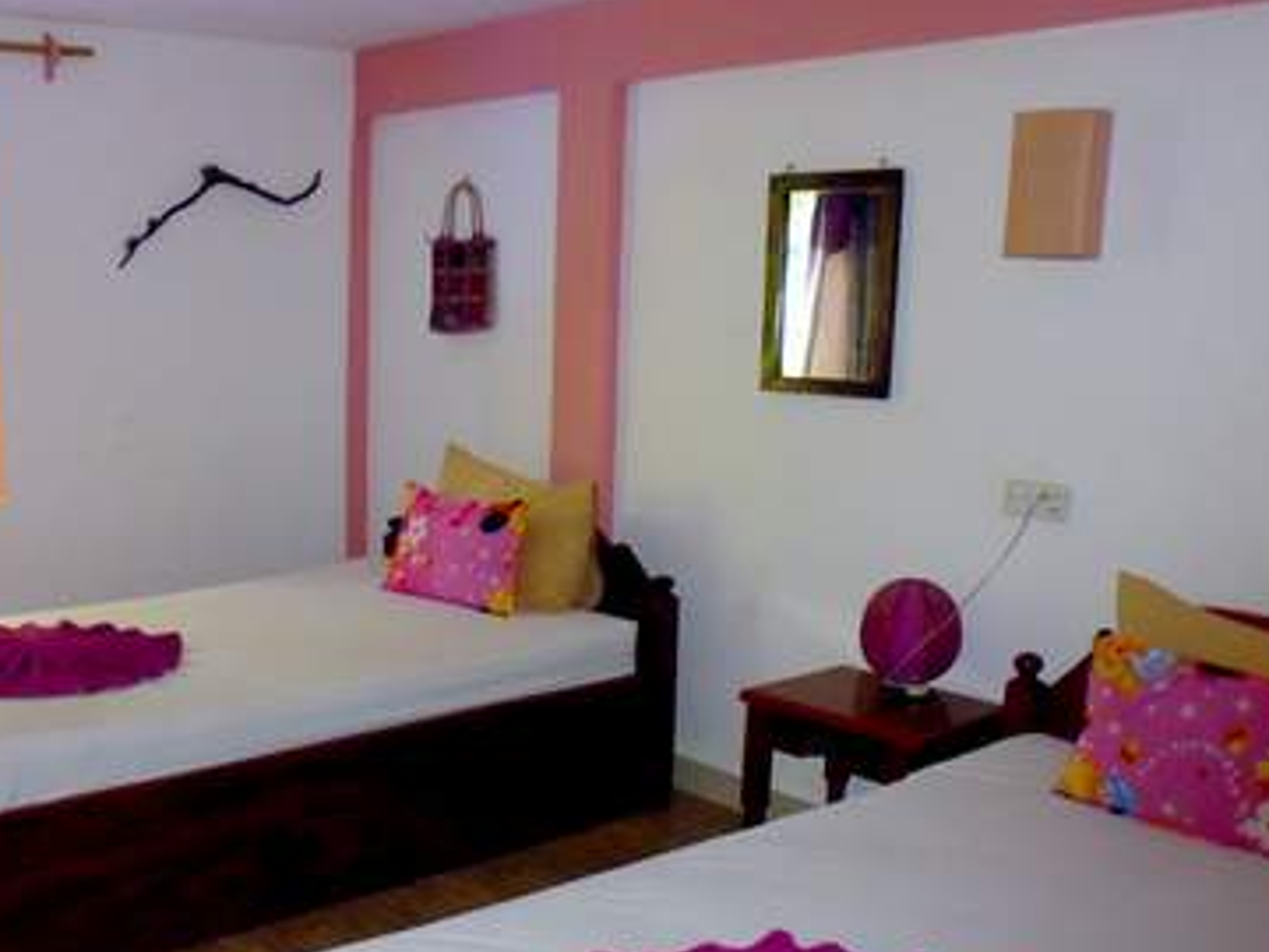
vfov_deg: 35.5
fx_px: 1466
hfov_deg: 46.3
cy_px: 652
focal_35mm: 40
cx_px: 458
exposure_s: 1/60
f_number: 2.8
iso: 400
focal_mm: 4.3
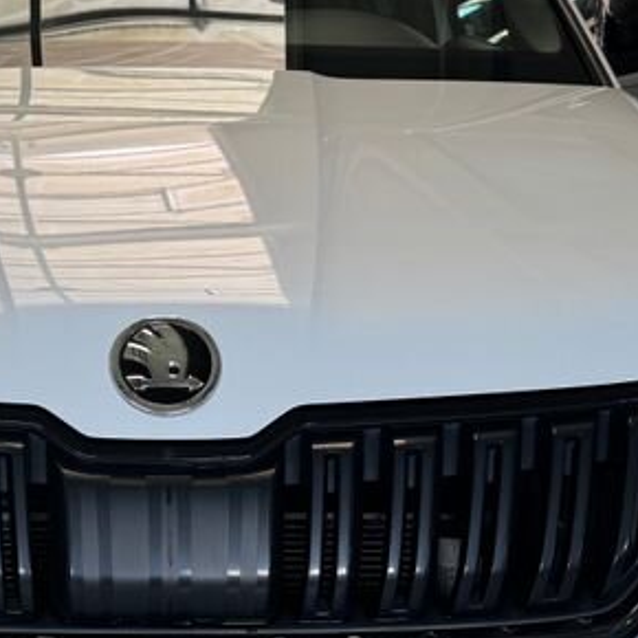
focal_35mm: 75
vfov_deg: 23.0
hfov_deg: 22.7
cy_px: 370
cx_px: 117
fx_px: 1564
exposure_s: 1/100
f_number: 1.78
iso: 64
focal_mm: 6.76
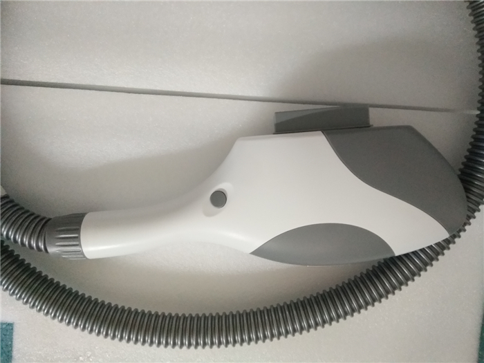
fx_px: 294
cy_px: 182
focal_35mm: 21
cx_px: 242
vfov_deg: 63.4
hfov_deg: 79.0
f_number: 2.2
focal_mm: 3.66
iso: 687
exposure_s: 1/33.3
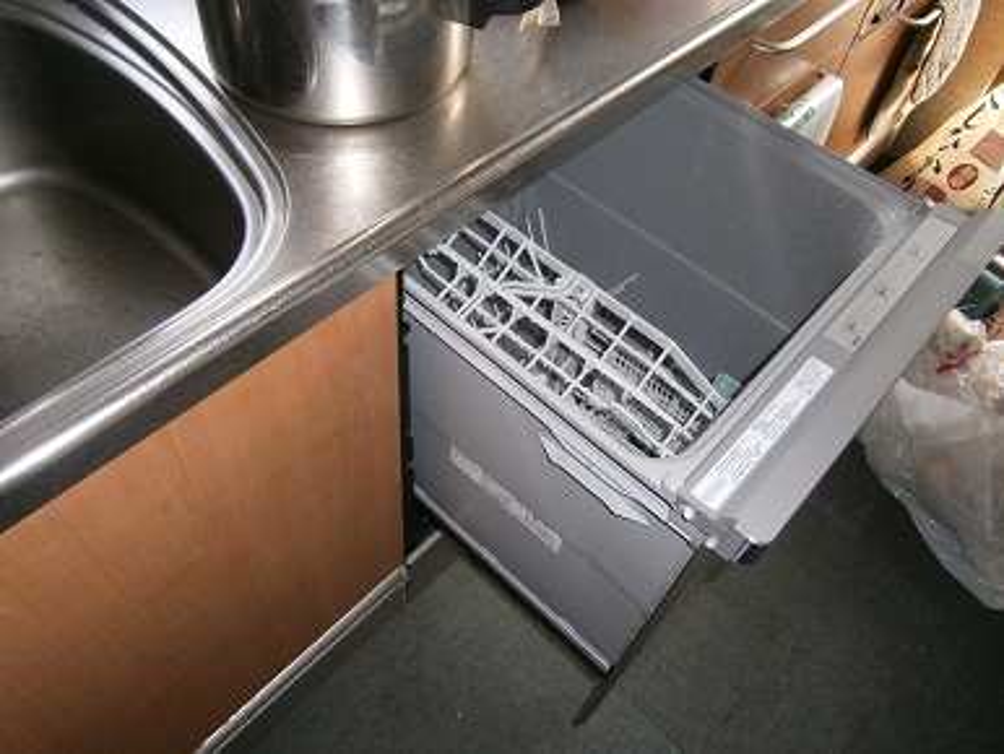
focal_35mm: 26
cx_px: 502
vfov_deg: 53.1
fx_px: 755
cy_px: 377
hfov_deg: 67.3
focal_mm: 4.7
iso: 125
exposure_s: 1/30
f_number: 2.8
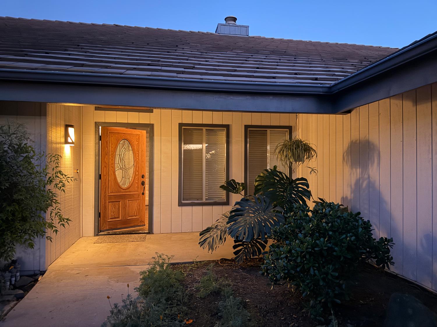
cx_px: 218
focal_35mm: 24
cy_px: 164
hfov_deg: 71.6
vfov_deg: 56.8
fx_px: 303
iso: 1600
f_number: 1.78
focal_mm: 6.76
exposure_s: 1/24
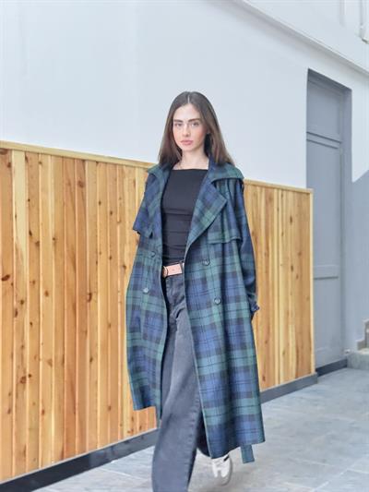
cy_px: 246
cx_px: 184
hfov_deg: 30.3
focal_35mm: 48
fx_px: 682
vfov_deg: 39.6
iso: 500
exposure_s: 1/40
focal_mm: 6.76
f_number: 1.78
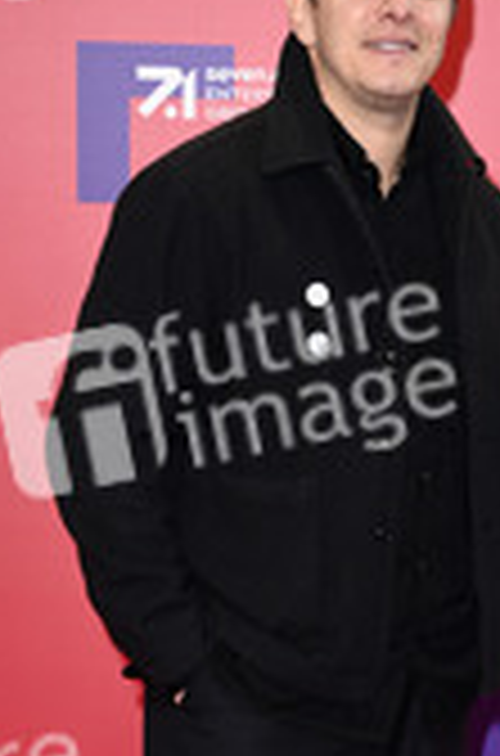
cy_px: 616
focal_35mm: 148
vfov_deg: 13.8
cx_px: 356
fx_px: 3102
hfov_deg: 9.2
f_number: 5.6
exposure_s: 1/250
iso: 500
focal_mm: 62
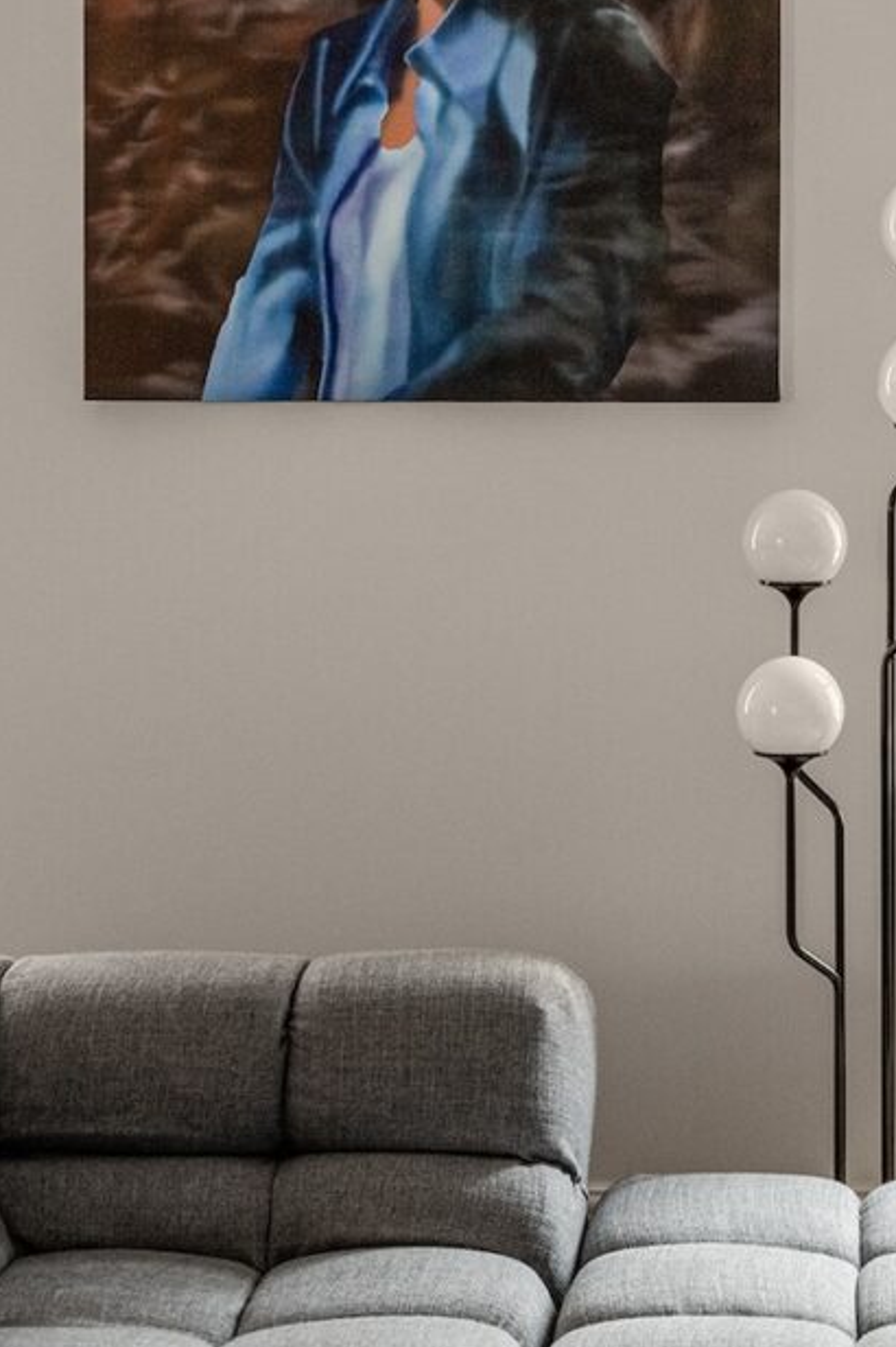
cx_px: 1007
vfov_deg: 19.3
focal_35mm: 105
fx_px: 3924
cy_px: 336
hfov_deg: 12.8
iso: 250
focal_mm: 42
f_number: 13
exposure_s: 1.3
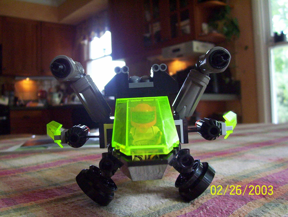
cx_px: 144
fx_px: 359
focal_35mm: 43
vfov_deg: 33.7
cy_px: 108
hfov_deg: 43.8
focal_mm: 5.77
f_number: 2.73
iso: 200
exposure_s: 1/51.6
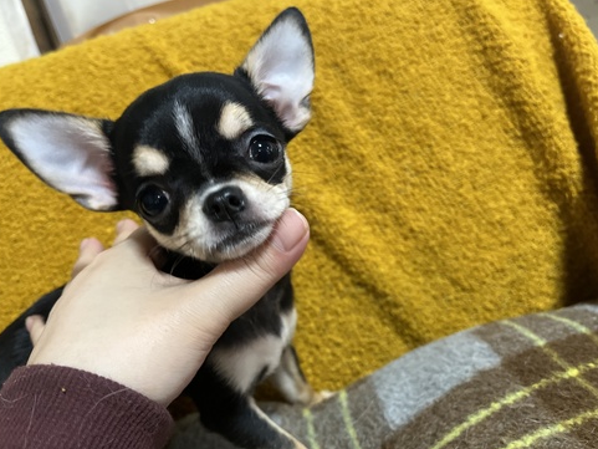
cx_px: 292
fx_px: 467
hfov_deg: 65.3
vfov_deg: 51.4
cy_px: 232
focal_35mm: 27
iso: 400
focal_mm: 5.1
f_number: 1.6
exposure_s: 1/60
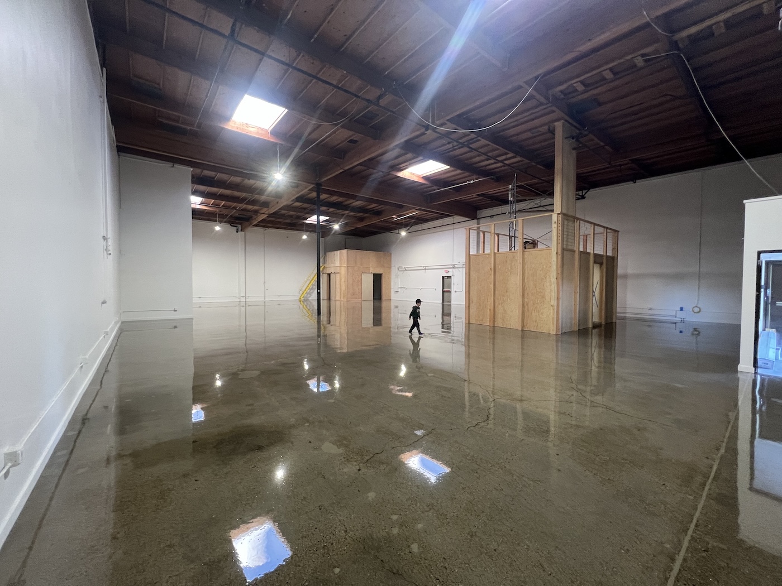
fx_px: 294
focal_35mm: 13
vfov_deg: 89.9
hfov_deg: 106.2
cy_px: 293
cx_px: 391
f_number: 1.8
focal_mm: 1.57
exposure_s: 1/60
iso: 200
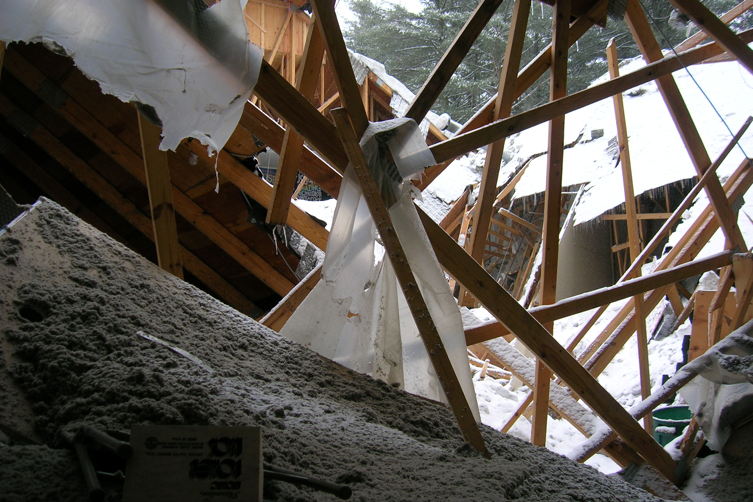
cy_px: 240
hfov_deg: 53.1
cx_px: 382
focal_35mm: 36
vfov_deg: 36.9
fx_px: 753
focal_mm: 5.7
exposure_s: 1/57
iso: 50
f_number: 2.9
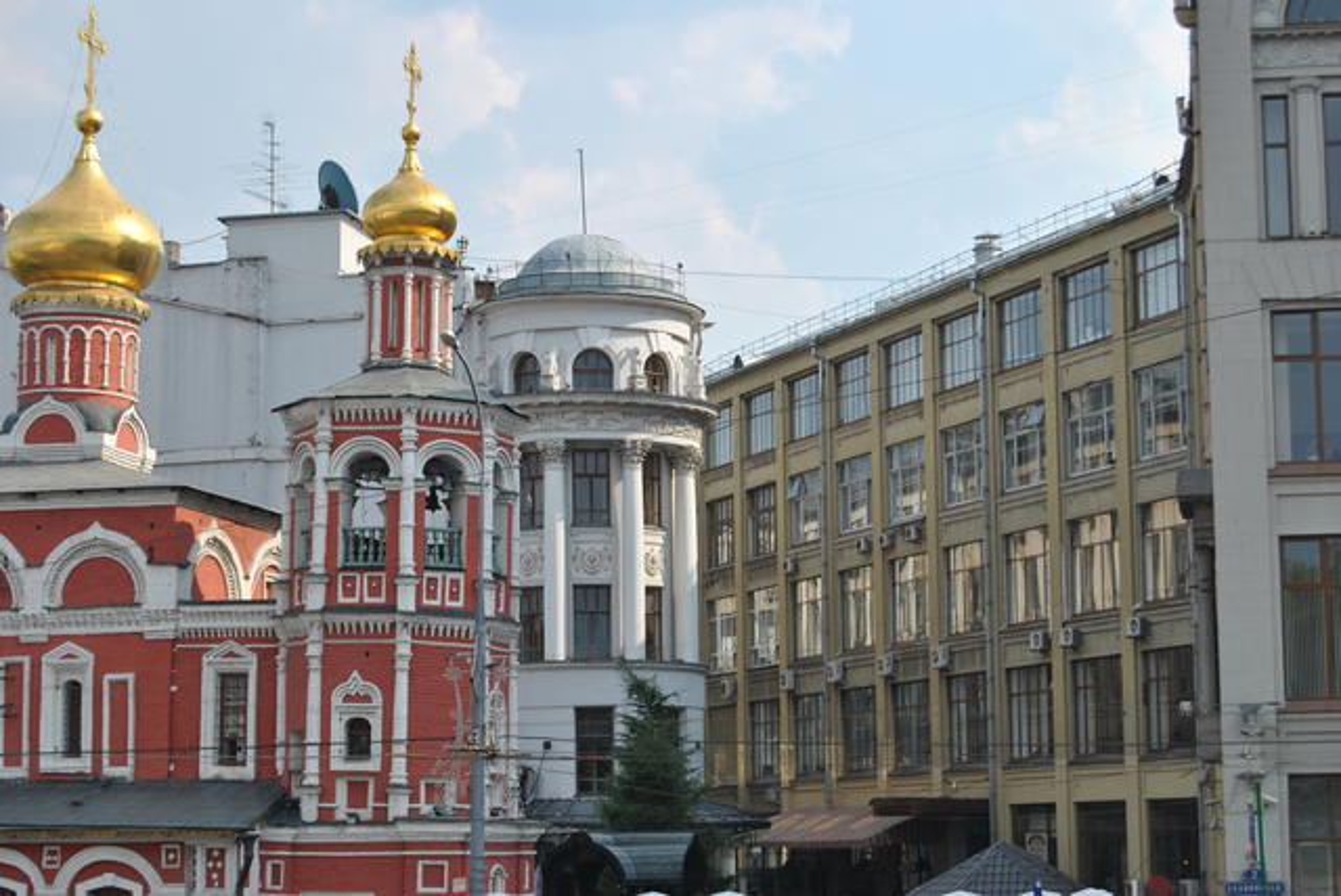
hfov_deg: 24.6
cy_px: 448
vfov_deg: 16.6
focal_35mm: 82
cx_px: 670
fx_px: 3076
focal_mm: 55
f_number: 7.1
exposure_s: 1/200
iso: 100
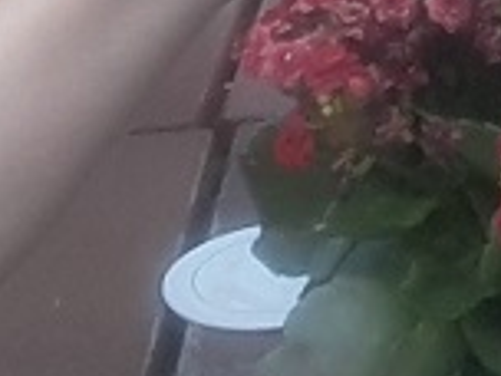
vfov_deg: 8.3
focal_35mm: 155
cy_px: -679
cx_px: 600
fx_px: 2243
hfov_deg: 12.4
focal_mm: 2
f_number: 1.9
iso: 50
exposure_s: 1/50
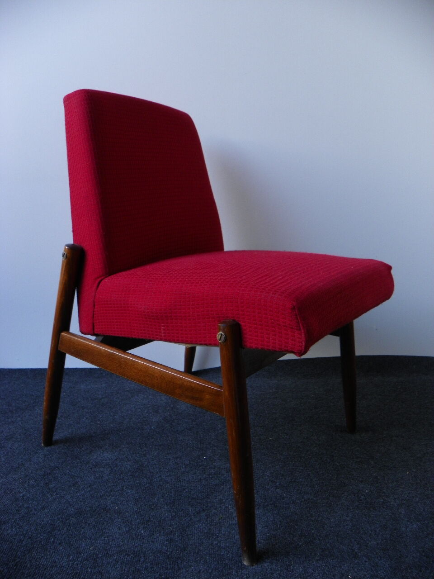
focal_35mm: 26
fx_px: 435
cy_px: 290
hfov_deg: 53.1
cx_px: 217
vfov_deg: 67.3
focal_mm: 4.6
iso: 64
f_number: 2.8
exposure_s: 1/30
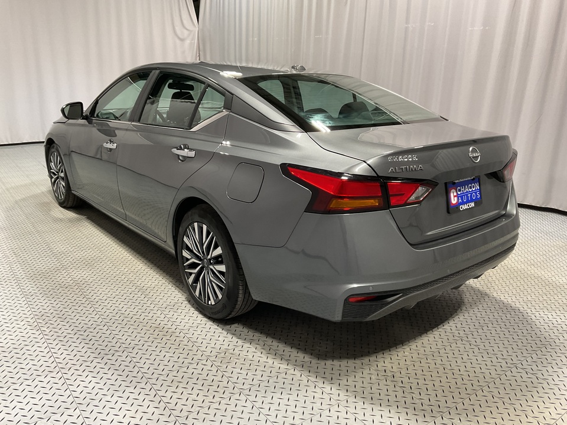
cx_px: 284
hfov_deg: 61.7
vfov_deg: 48.2
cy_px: 212
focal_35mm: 29
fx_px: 475
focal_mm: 3
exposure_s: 1/50
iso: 64
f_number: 1.8
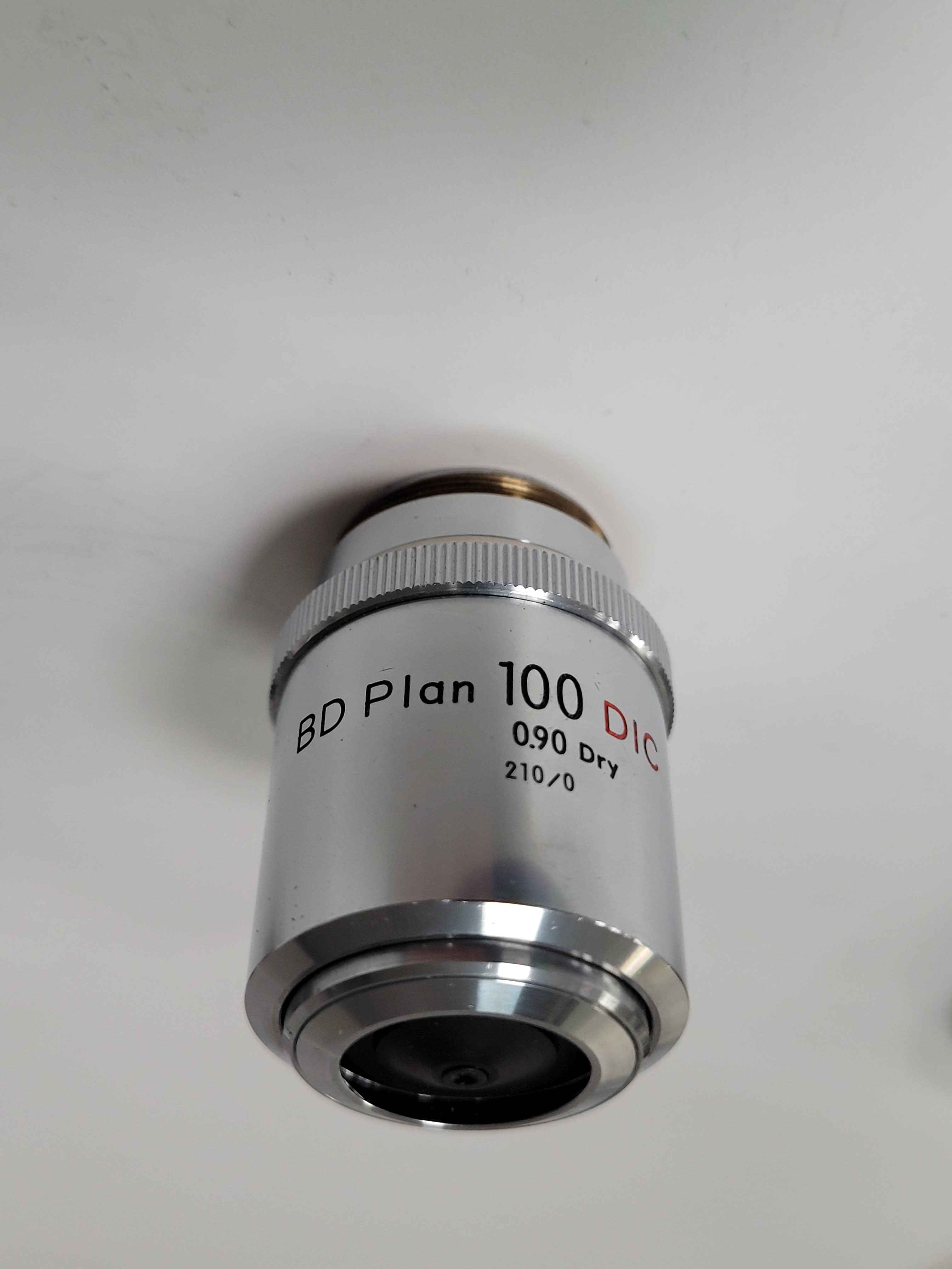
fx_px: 953
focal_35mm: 26
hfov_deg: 53.1
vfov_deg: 67.3
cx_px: 476
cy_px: 634
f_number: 1.8
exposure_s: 1/100
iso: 160
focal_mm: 5.4
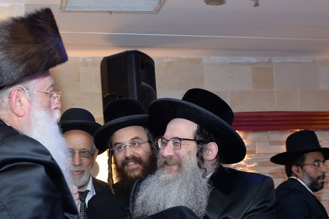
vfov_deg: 23.8
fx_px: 512
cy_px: 174
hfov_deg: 35.3
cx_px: 110
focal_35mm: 56
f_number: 4.5
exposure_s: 1/125
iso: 1250
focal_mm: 31
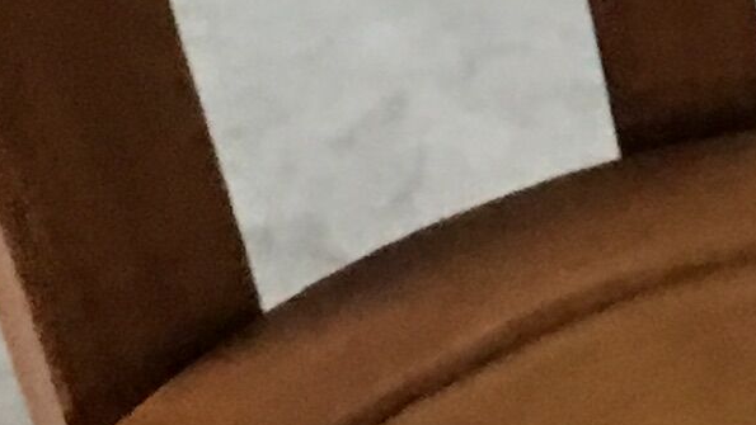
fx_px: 4291
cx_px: 1050
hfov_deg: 9.8
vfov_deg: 5.5
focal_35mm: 214
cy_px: -664
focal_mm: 4.15
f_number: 2.2
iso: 125
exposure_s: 1/4
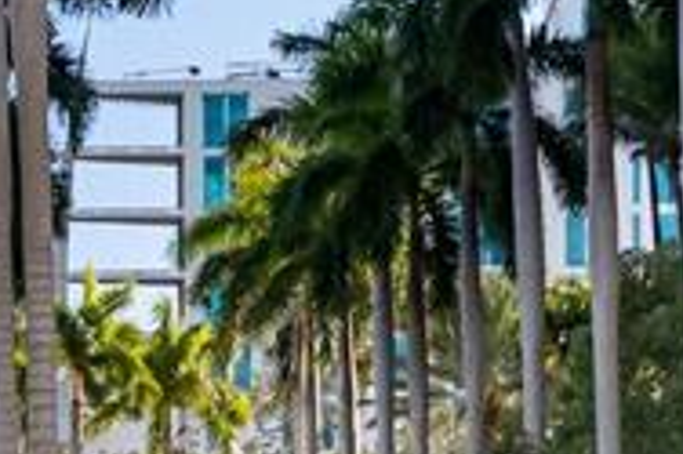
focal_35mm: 191
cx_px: -312
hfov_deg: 10.4
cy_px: 503
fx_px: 3620
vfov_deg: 7.1
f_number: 2.8
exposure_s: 1/800
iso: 100
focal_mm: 35
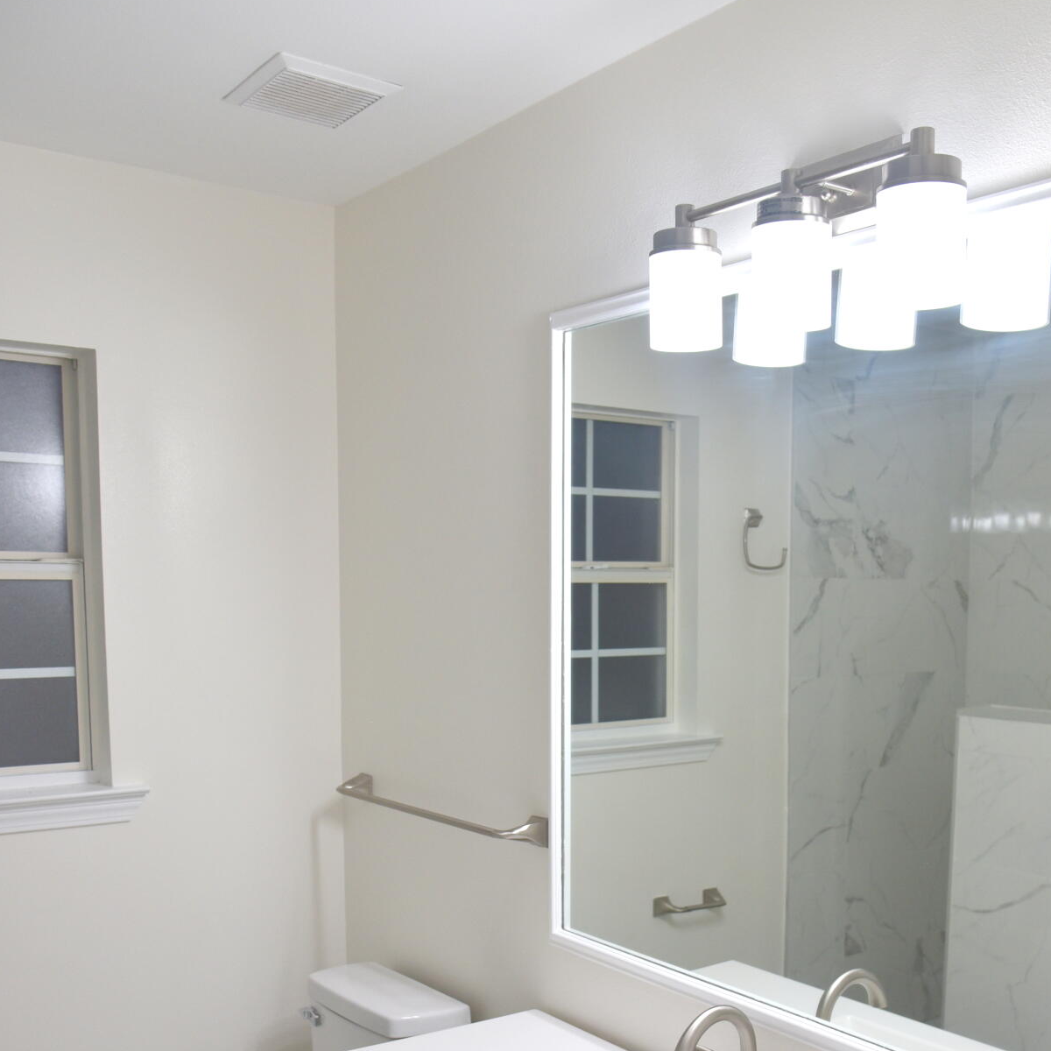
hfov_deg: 48.4
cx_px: 579
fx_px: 1168
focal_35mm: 34
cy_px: 737
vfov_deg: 47.3
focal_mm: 24
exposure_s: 1/125
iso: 400
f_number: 5.6
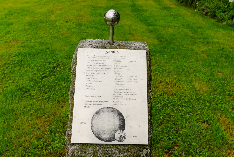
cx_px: 117
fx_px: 234
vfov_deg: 37.0
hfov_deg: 53.1
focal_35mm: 36
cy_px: 78
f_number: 8
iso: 100
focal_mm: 24
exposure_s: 1/125
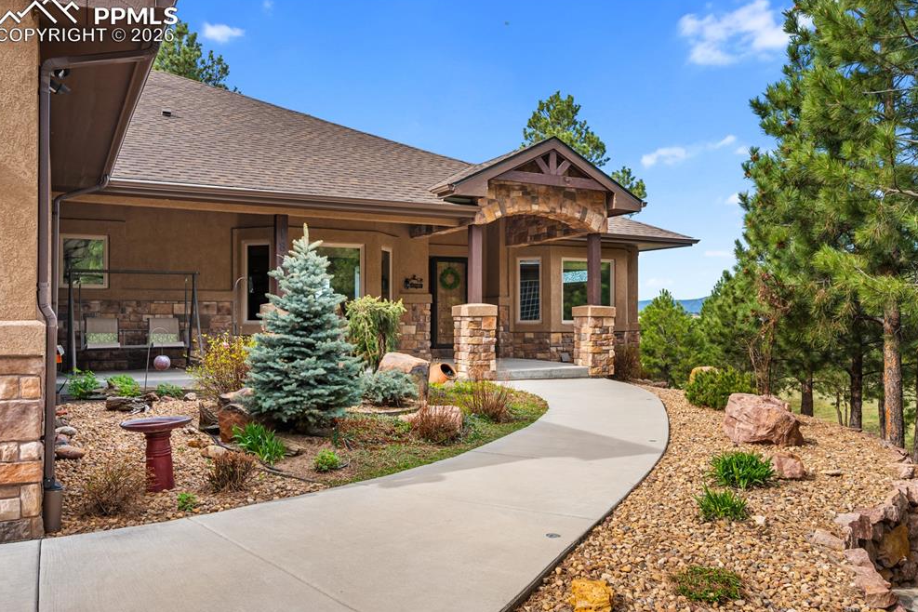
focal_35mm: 29
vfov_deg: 45.6
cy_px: 308
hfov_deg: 64.5
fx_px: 727
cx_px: 468
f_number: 8
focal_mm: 27.5
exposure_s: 1/160
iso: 400
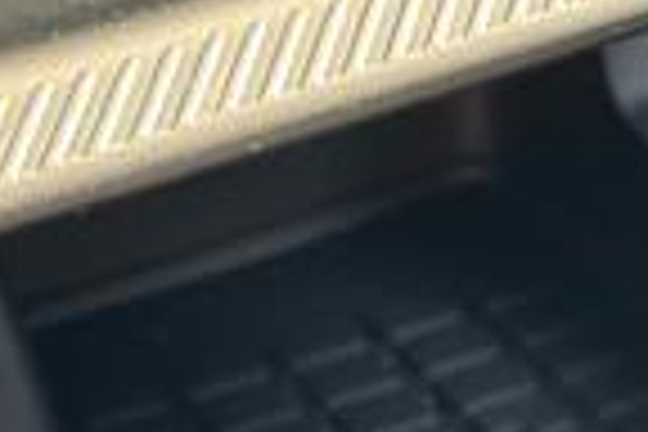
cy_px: -50
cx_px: 562
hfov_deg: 9.2
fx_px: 3996
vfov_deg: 6.2
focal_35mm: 222
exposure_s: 1/79
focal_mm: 6.76
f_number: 1.78
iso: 100
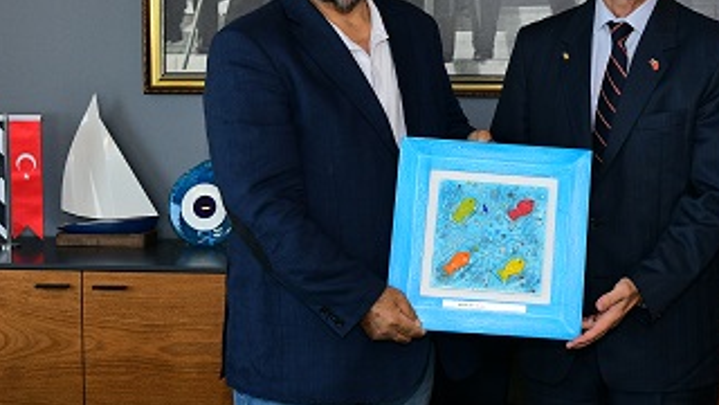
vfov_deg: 14.9
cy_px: 106
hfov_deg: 25.6
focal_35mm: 81
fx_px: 1544
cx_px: 616
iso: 1250
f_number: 5.6
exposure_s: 1/125
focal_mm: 30
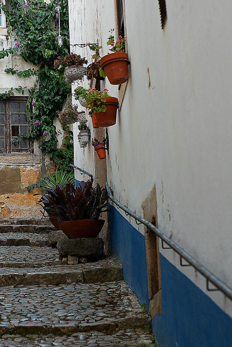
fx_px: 937
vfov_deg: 20.9
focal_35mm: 97
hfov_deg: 13.9
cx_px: 10
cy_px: 118
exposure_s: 1/400
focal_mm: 50
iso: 800
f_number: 3.2
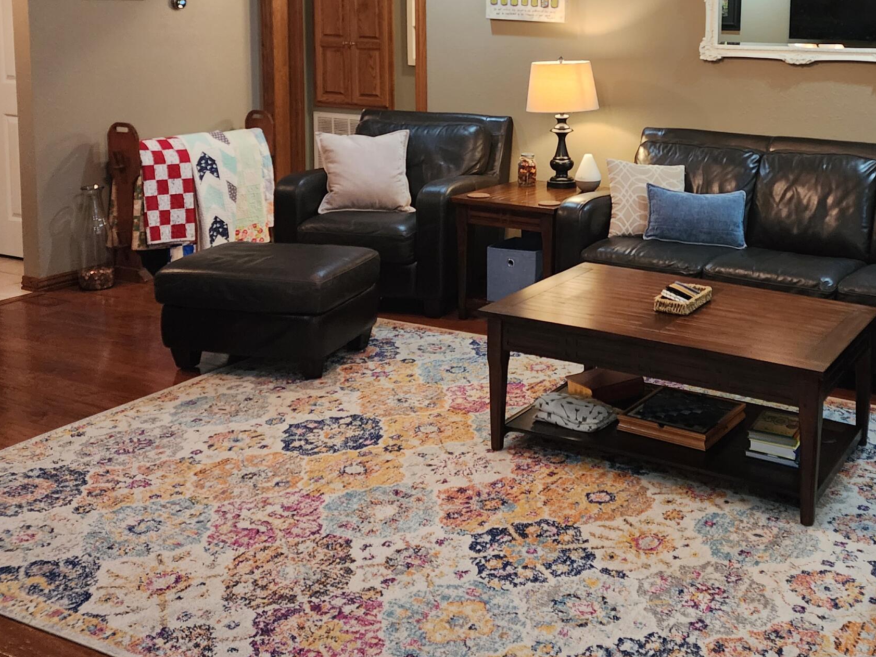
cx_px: 662
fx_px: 1037
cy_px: 135
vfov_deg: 34.1
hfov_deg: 44.2
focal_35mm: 41
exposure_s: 1/120
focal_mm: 6.4
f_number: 1.8
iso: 640
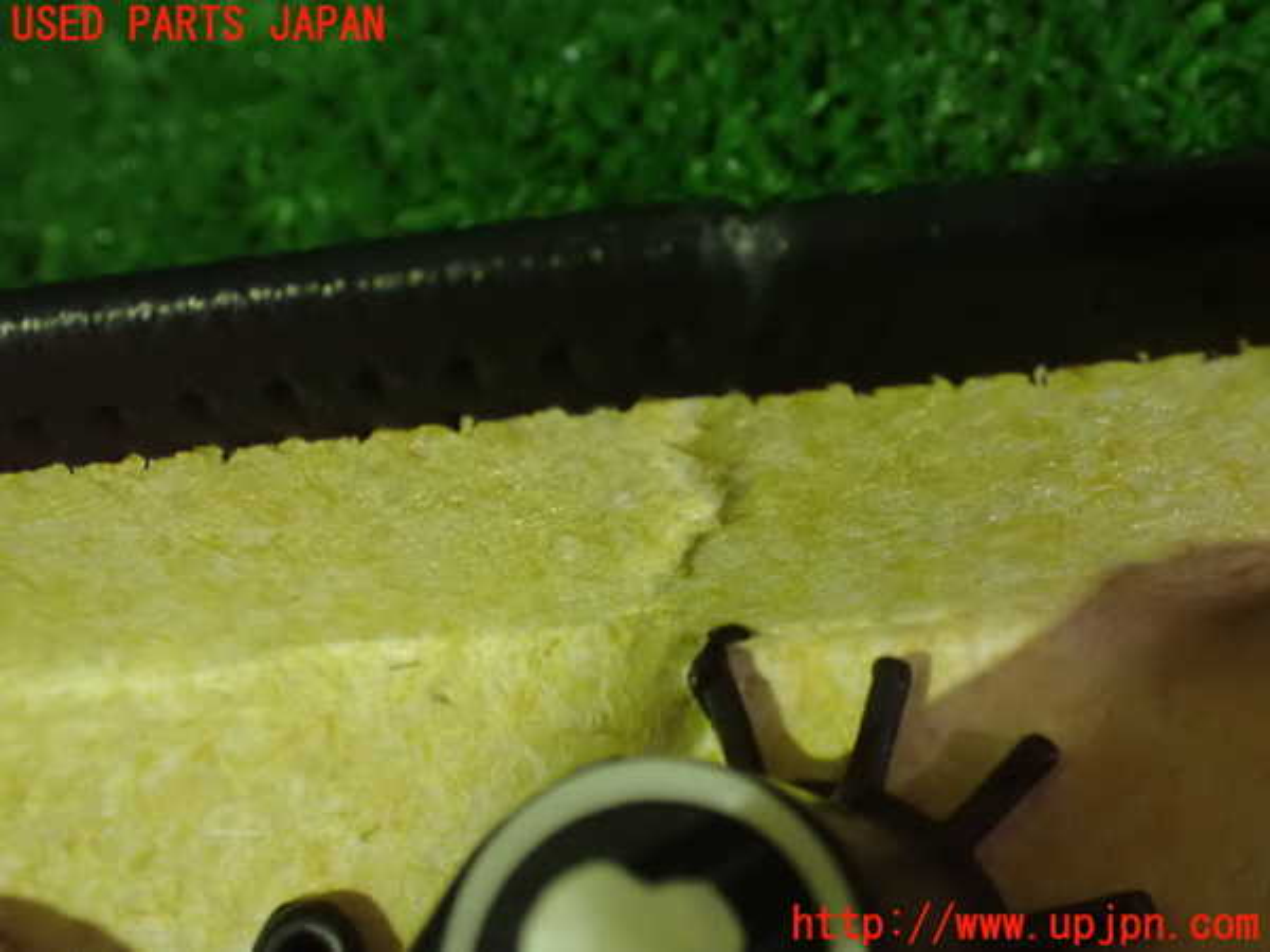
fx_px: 1614
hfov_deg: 42.9
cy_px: 476
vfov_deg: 32.9
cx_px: 635
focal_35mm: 44
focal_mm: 7.84
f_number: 2.9
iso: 1600
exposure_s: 1/40
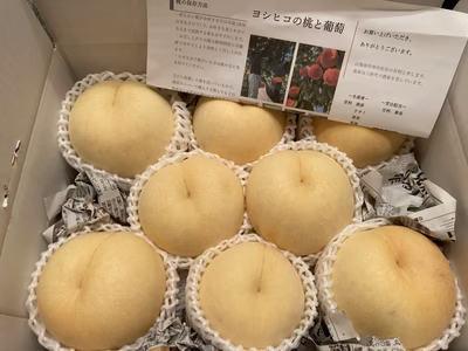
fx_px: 379
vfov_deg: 49.7
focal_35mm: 28
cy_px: 176
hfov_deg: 63.4
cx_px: 234
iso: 125
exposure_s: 1/50
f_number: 1.8
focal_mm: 3.99
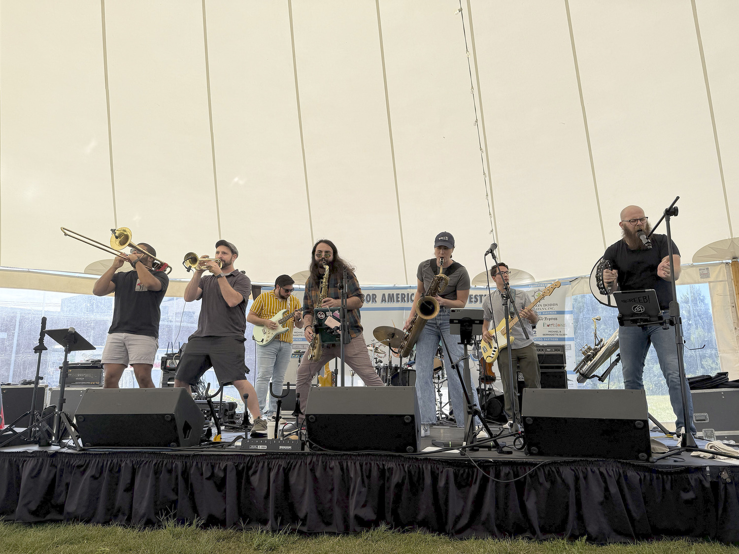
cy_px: 277
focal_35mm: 24
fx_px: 512
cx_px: 370
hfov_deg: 71.6
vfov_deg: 56.8
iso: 80
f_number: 1.78
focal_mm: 6.76
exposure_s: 1/1855
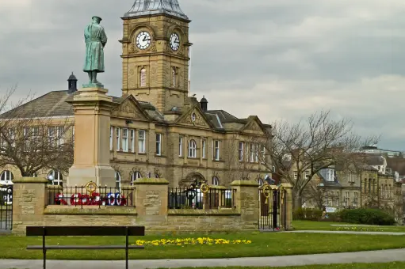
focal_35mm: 88
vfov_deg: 15.5
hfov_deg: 23.1
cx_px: 168
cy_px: 99
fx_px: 989
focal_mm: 11.9
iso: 80
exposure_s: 1/400
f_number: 4.5
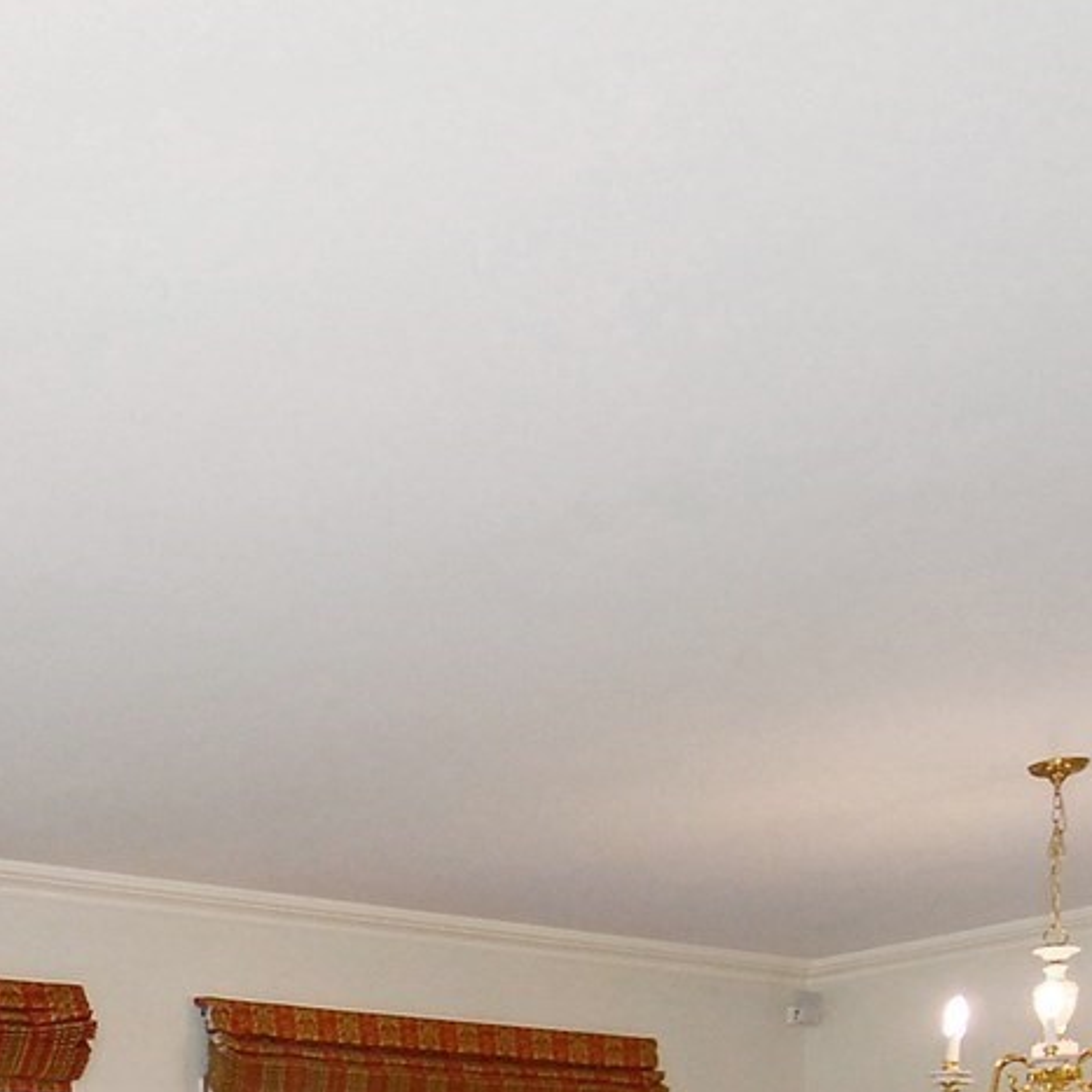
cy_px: 1466
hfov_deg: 27.1
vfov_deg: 25.7
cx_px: -210
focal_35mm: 56
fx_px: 1999
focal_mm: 10
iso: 500
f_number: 5
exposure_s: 1/80
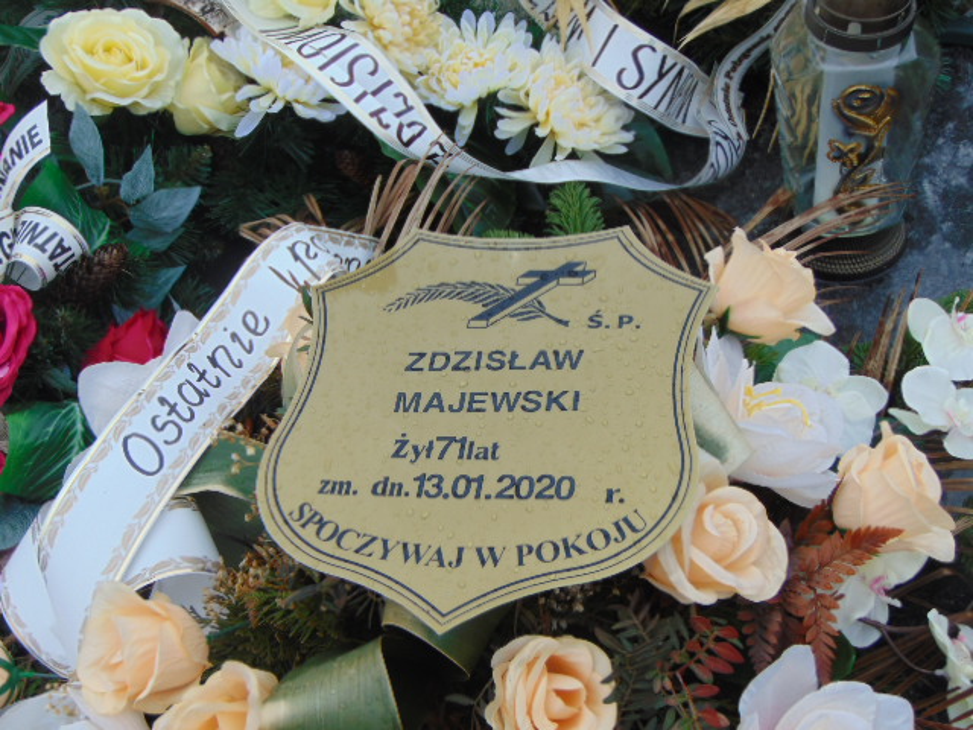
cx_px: 486
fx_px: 1405
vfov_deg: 29.1
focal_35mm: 50
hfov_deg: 38.2
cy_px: 365
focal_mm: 9
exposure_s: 1/400
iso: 80
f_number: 3.5
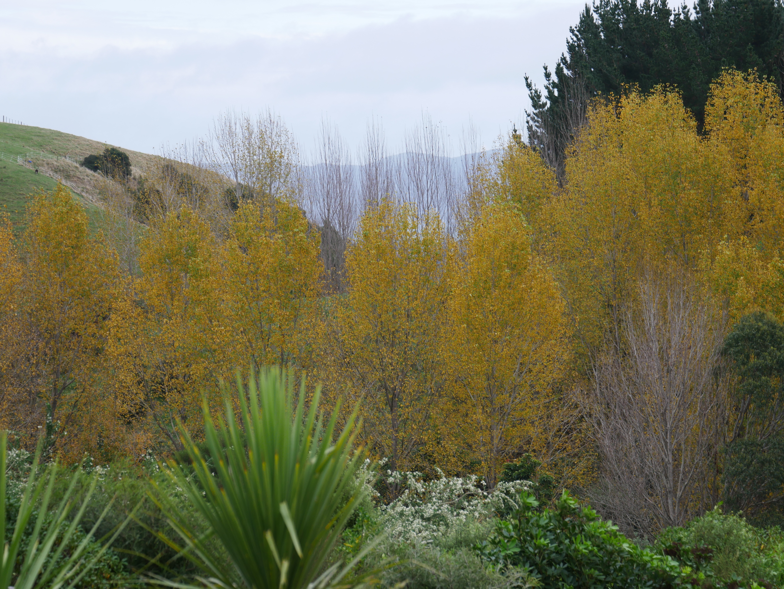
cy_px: 294
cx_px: 392
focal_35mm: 176
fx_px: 3988
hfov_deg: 11.2
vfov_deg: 8.4
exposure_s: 1/250
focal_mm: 88
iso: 200
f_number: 5.3
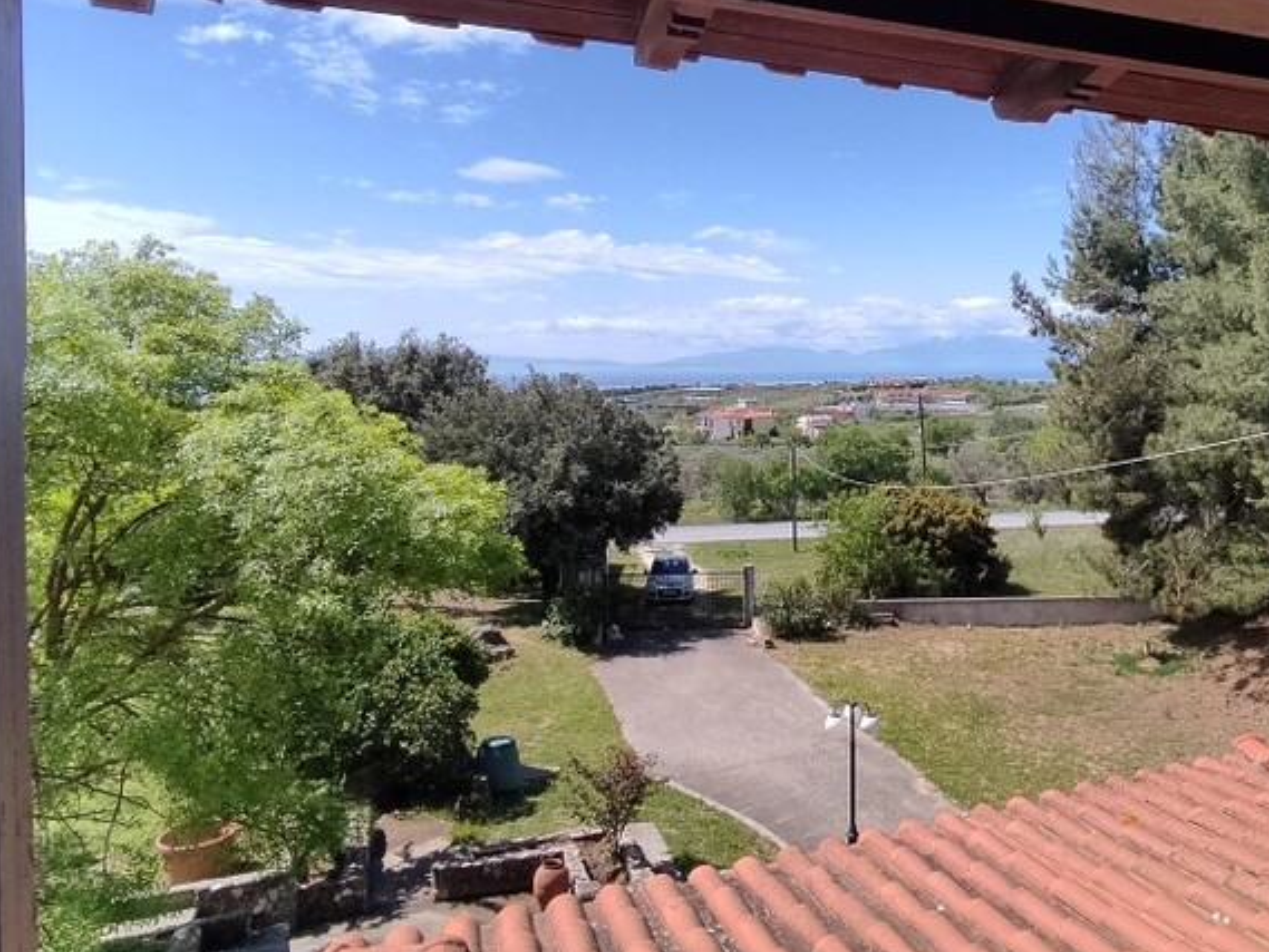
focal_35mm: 27
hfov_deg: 62.7
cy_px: 390
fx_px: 990
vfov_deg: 51.1
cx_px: 899
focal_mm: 1.6
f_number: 2.2
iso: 51
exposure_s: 1/1114
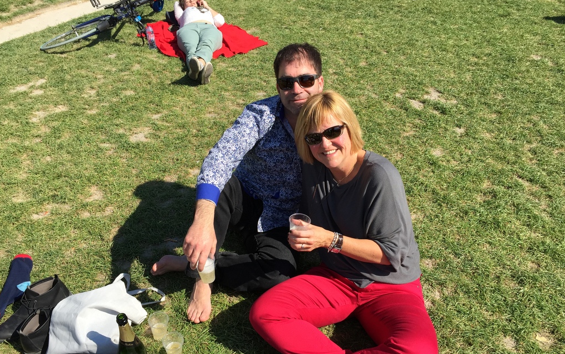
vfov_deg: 40.5
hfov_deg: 61.2
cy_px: 201
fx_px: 477
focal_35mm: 31
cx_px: 284
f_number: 2.2
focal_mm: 4.15
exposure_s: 1/1464
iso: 32
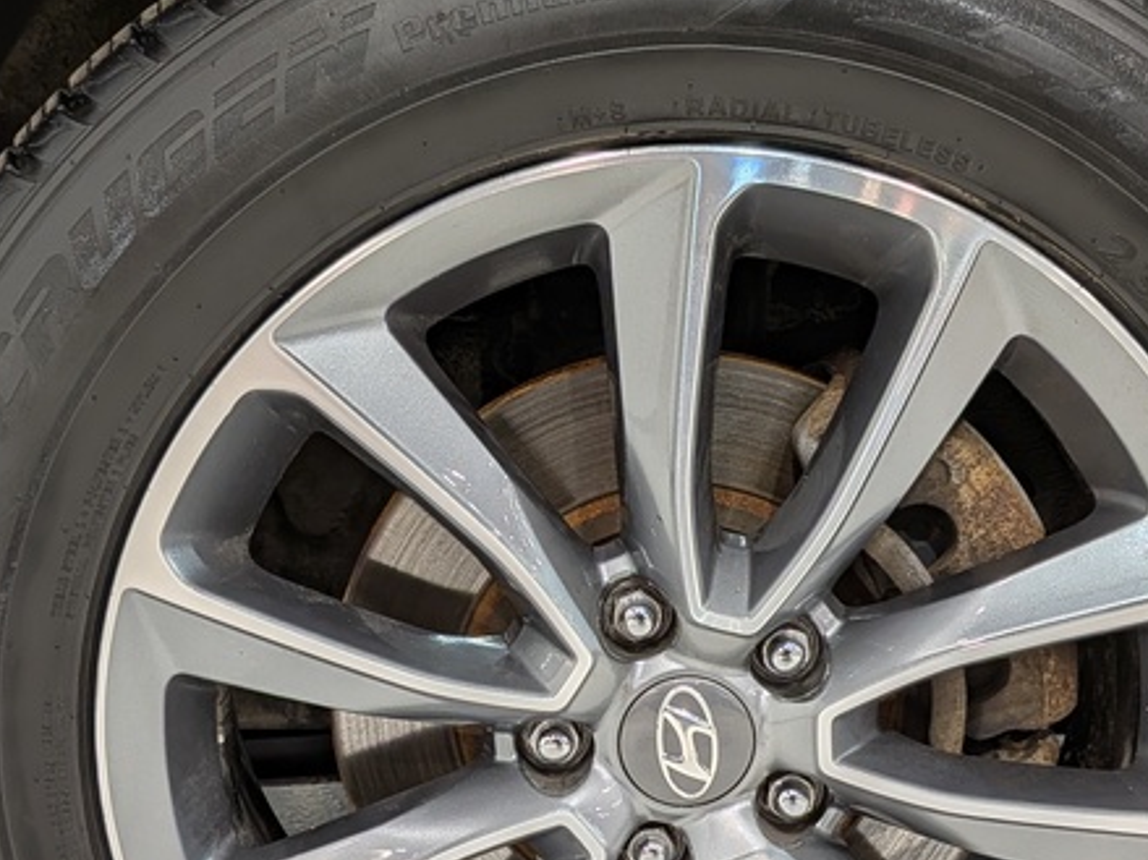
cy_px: 659
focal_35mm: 56
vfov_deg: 25.7
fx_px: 1857
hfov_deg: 34.3
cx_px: 641
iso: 31
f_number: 1.7
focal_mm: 4.53
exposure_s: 1/161
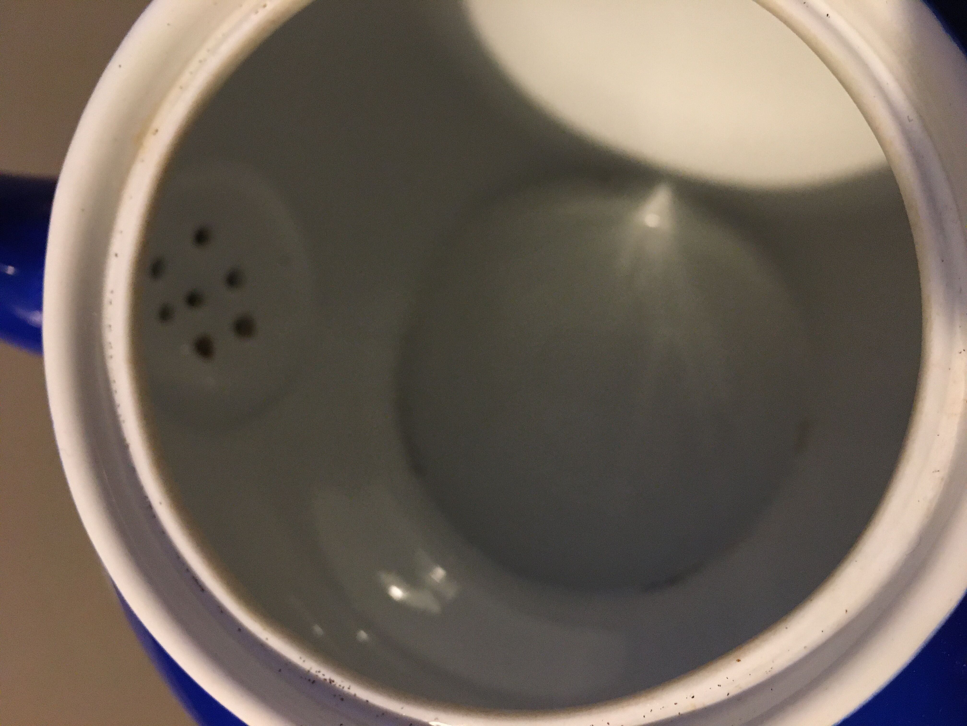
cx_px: 484
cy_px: 363
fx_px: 810
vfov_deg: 48.2
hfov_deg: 61.7
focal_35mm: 29
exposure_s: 1/30
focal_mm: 4.15
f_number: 2.2
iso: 160
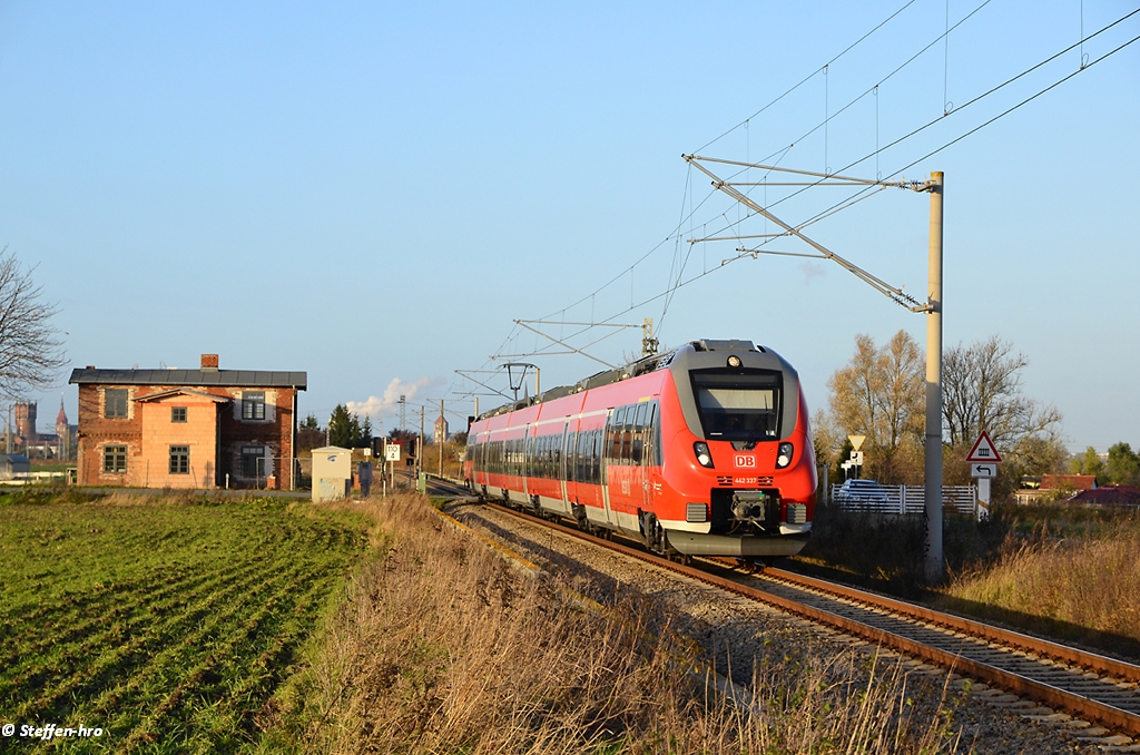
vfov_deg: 15.6
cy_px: 378
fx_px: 2749
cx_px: 570
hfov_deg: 23.4
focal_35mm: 87
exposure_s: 1/640
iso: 400
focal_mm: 58
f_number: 6.3
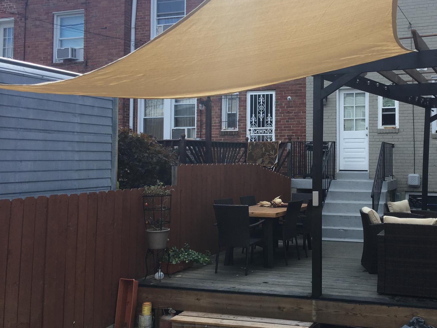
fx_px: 530
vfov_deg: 34.3
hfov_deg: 43.7
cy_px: 140
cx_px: 315
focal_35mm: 42
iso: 25
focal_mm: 4.15
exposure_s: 1/641
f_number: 2.2
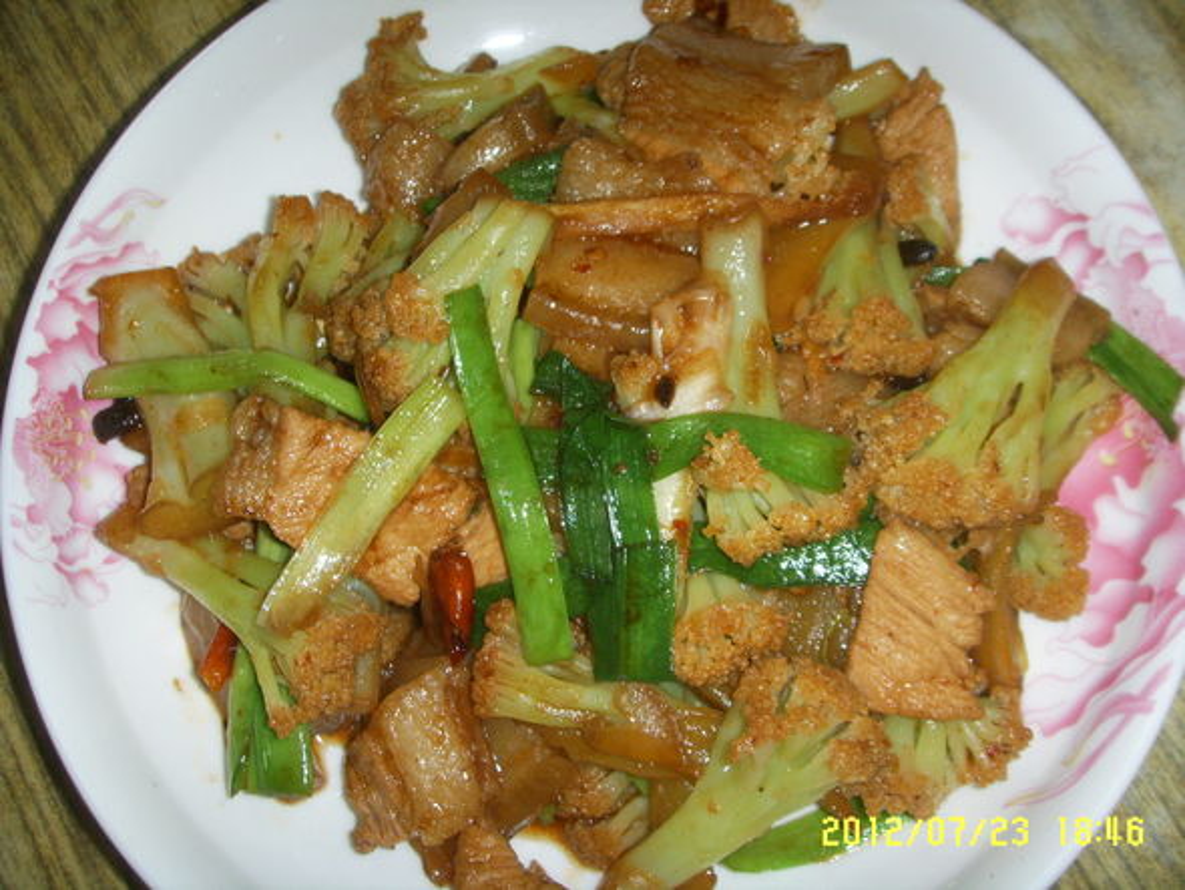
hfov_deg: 47.8
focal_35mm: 39
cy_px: 445
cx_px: 592
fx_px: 1336
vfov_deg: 36.8
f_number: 3.5
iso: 100
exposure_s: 1/45
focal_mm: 6.6
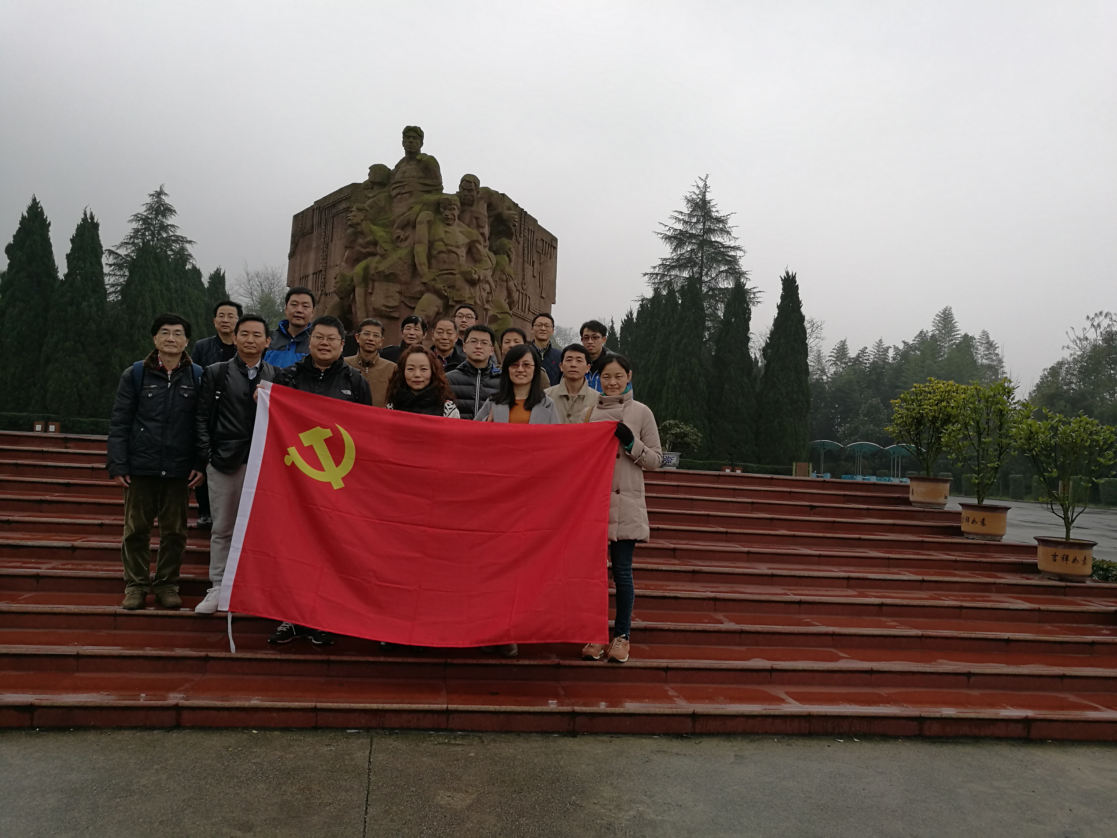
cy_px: 419
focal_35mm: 27
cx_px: 558
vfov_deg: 51.4
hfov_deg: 65.3
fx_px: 871
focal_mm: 4.5
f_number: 2.2
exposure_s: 1/182
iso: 50
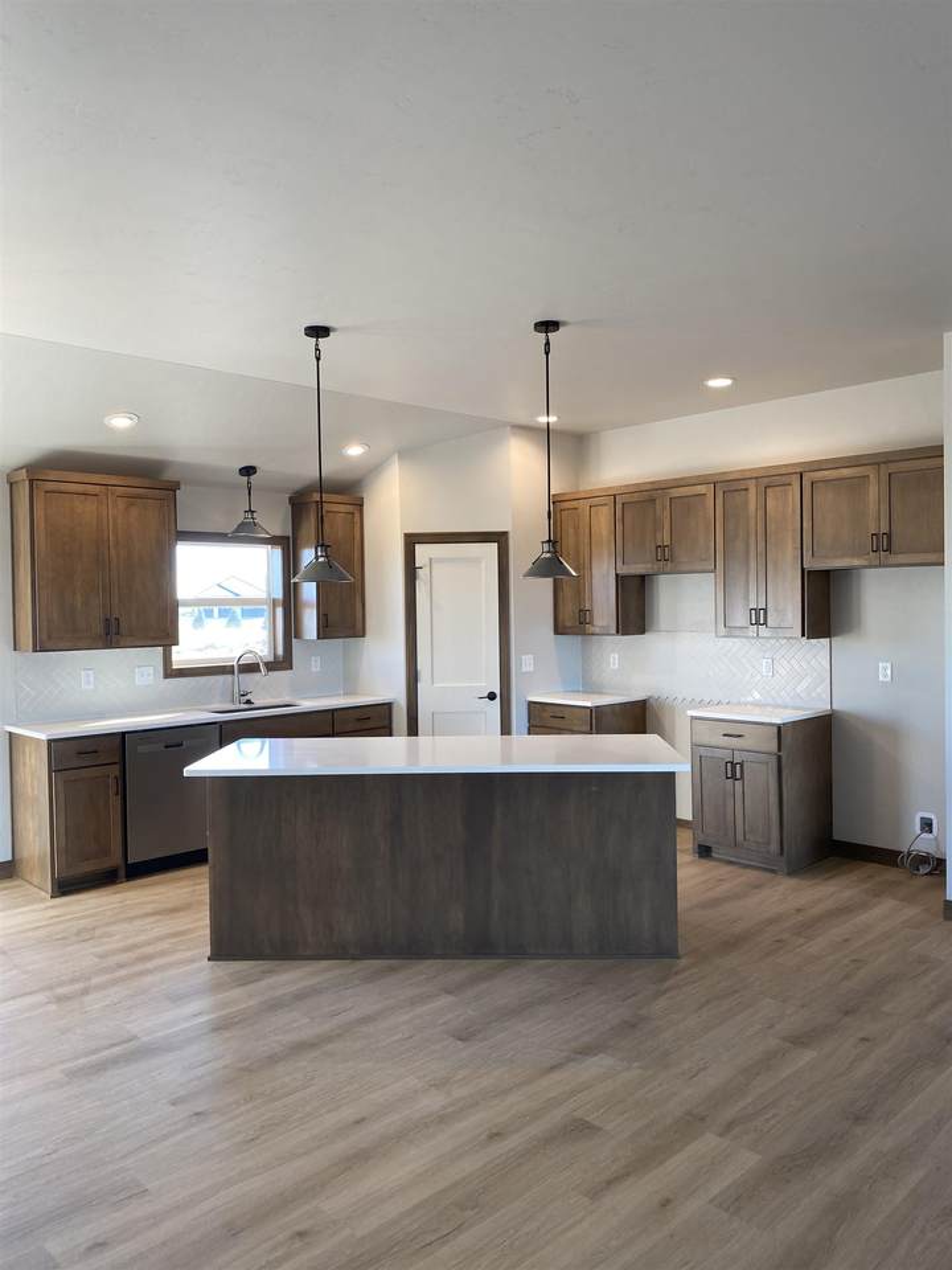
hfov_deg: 53.1
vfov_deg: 67.3
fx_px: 953
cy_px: 635
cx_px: 476
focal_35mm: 26
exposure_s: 1/120
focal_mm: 4.25
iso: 100
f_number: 1.8
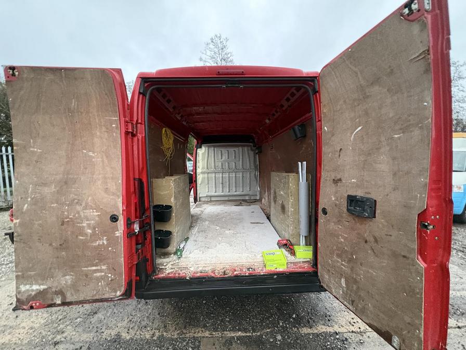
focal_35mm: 14
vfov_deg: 85.7
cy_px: 175
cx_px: 233
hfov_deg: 102.1
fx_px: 188
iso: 1000
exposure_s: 1/40
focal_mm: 2.22
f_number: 2.2
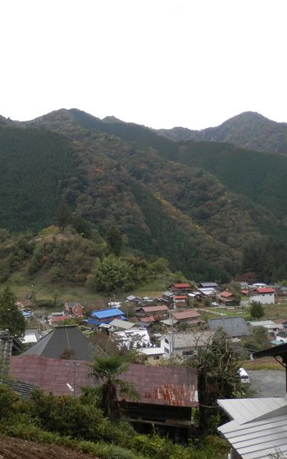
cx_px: 91
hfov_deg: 34.9
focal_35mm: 36
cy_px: 231
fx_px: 451
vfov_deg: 54.0
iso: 80
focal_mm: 4.5
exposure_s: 1/250
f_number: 3
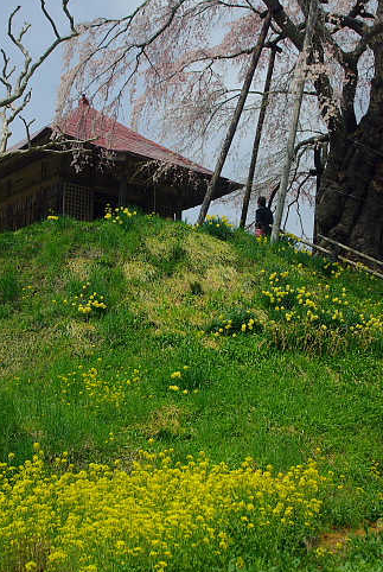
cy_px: 262
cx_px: 200
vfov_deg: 30.6
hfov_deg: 20.8
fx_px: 1044
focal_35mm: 66
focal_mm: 33
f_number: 8
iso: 100
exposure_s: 1/180
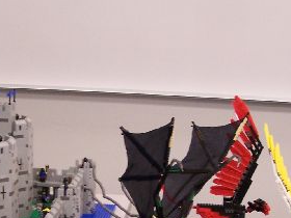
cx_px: 122
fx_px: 740
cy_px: 200
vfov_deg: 16.5
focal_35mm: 88
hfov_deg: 22.2
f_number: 2.8
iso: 140
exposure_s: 1/13
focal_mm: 6.3
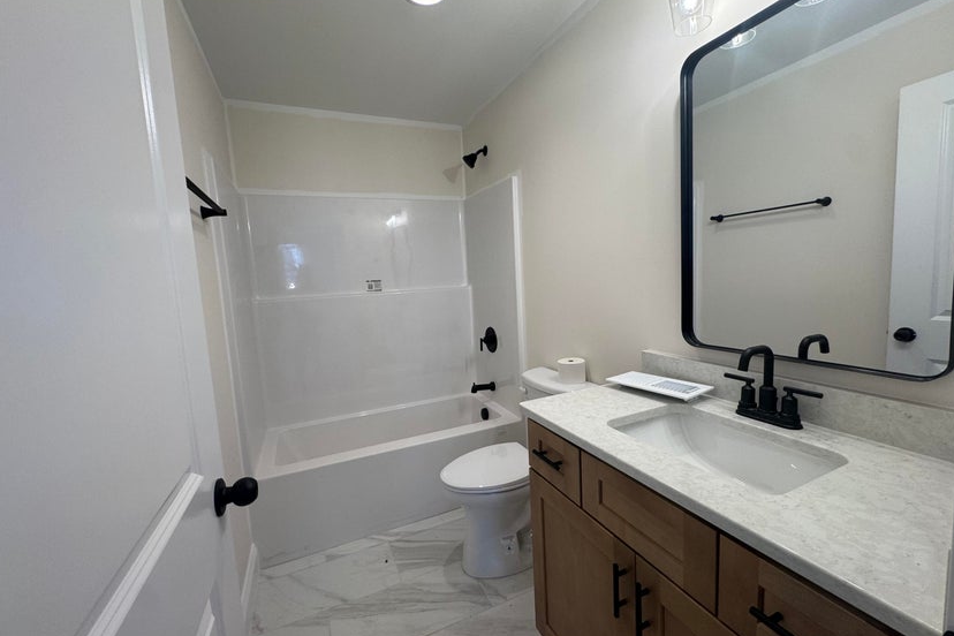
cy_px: 317
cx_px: 482
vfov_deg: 77.3
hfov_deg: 100.4
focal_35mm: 15
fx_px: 397
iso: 100
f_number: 2.2
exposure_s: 1/120
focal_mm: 2.22
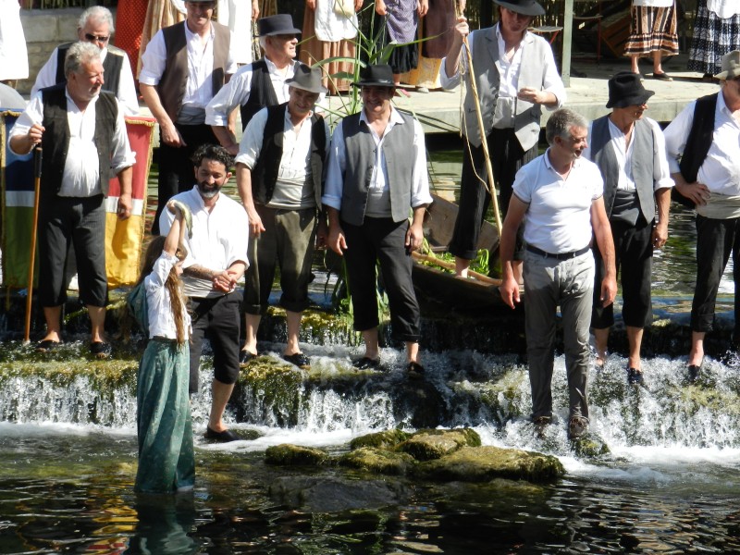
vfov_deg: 8.4
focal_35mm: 176
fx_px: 3762
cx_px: 370
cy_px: 278
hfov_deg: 11.2
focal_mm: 31.2
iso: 160
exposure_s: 1/400
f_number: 5.4
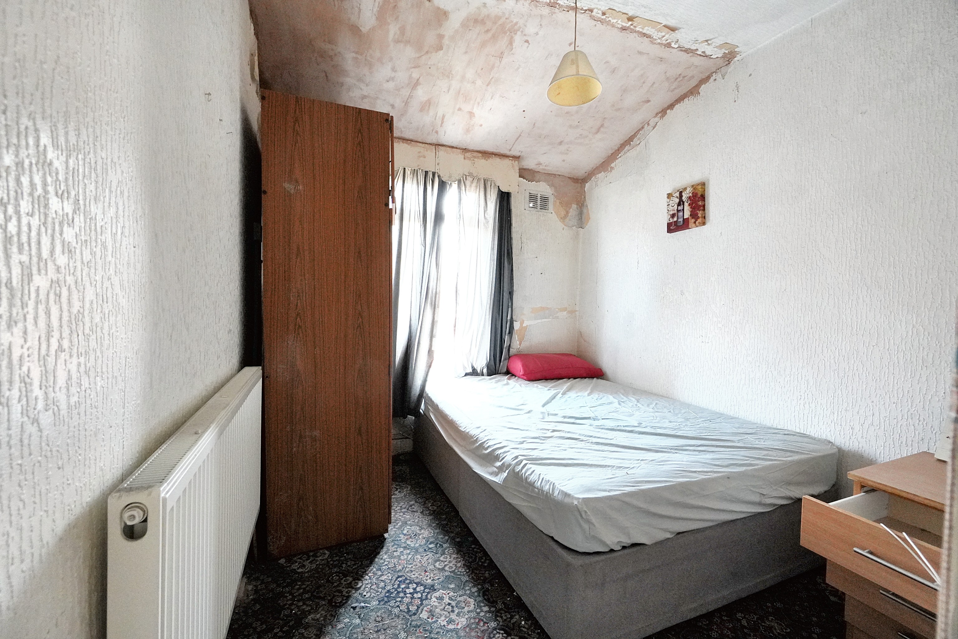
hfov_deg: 100.4
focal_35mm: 15
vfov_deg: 77.3
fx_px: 399
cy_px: 320
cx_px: 479
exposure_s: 1/30
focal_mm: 10
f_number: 6.3
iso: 2000
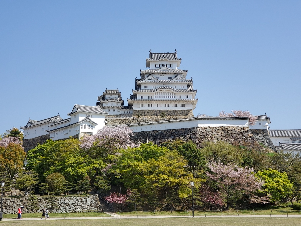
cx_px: 150
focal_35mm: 52
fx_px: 452
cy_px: 113
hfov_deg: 36.8
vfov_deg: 28.0
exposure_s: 1/719
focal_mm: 6
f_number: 2.4
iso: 50
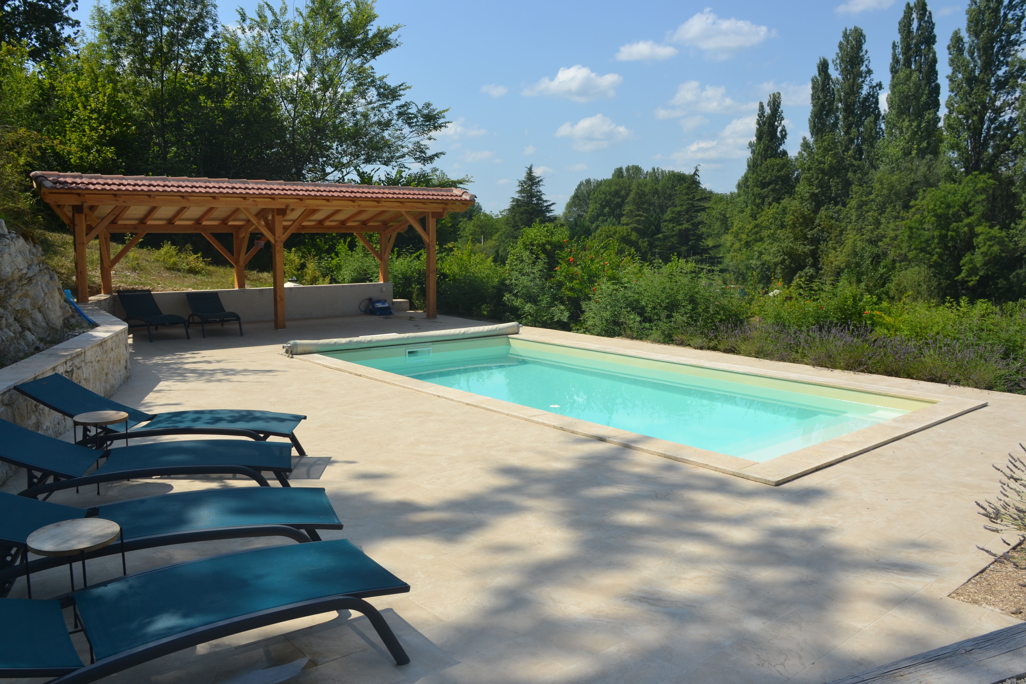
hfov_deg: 67.4
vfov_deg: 47.9
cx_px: 513
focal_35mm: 27
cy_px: 342
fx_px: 769
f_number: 8
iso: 100
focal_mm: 18
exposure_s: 1/250
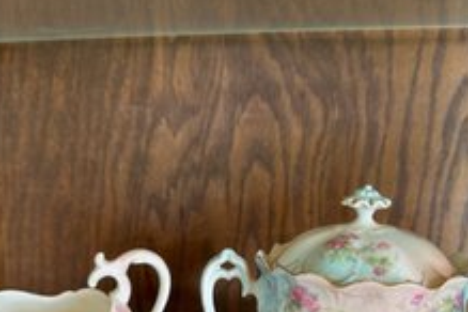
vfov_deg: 33.2
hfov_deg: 49.6
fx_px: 507
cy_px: 249
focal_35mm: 39
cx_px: 232
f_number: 1.78
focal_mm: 6.86
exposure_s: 1/60
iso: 200
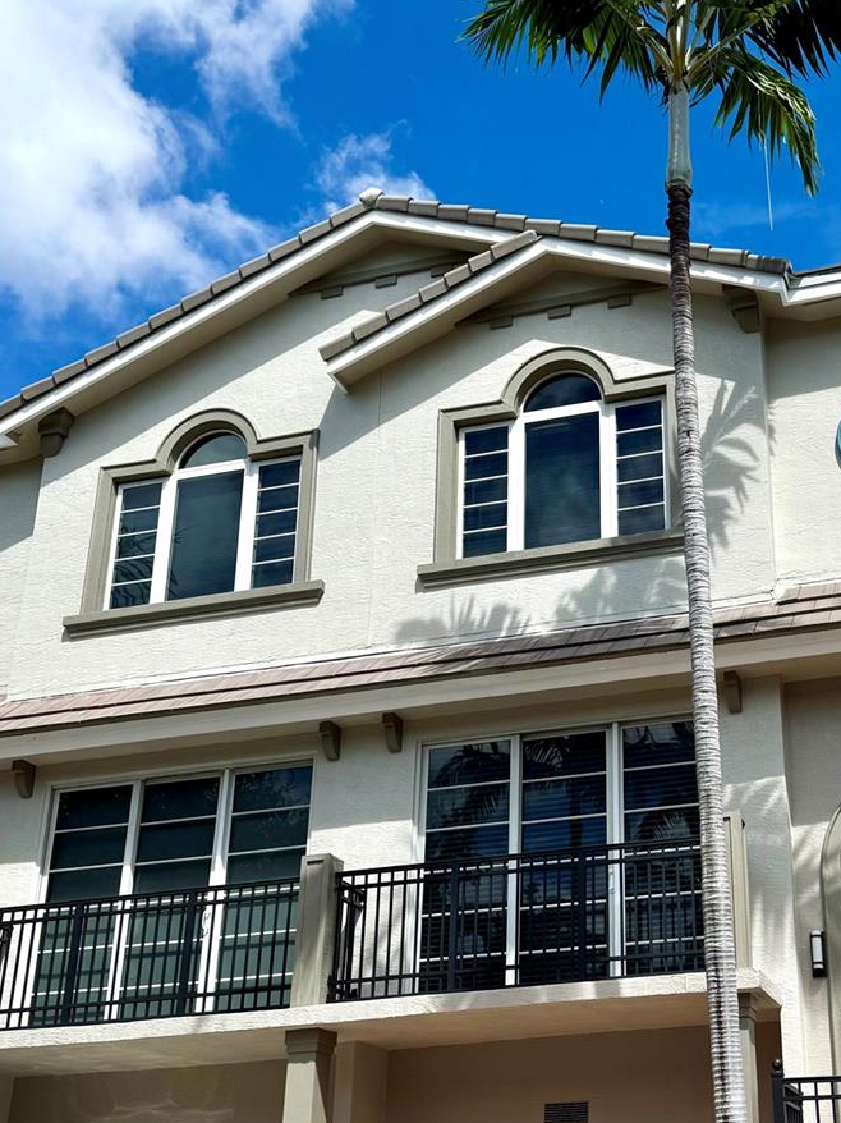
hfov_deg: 33.3
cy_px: 721
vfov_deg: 44.3
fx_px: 1361
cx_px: 684
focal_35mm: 42
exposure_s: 1/6173
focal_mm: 6.76
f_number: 1.78
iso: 80
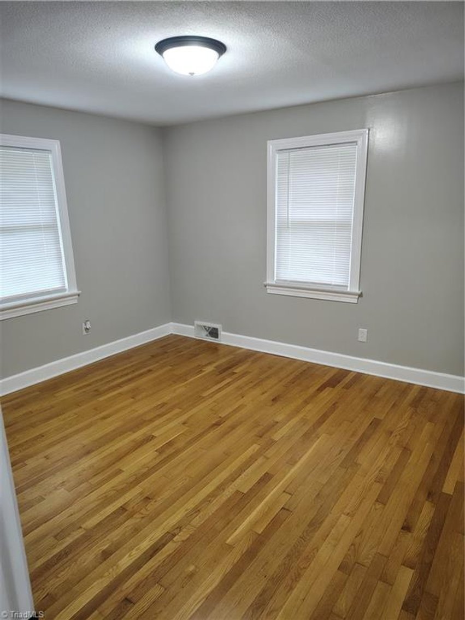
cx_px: 232
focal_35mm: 24
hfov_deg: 56.8
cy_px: 310
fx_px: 430
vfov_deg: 71.6
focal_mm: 5.56
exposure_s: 1/120
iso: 1193
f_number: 1.8
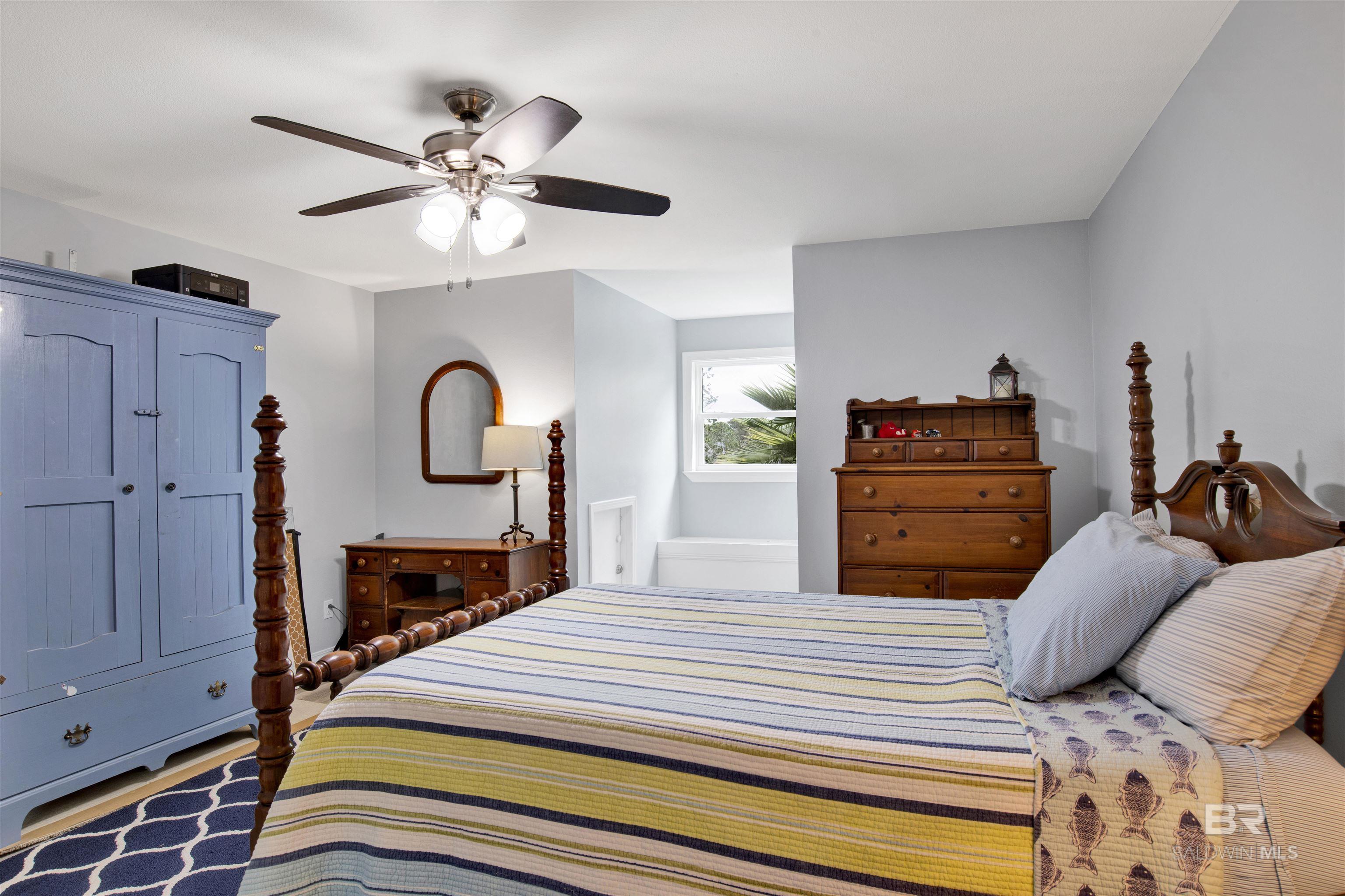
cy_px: 448
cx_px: 672
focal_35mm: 18
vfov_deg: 67.4
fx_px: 672
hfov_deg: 90.0
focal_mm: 18
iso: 200
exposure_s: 1/5
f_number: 11
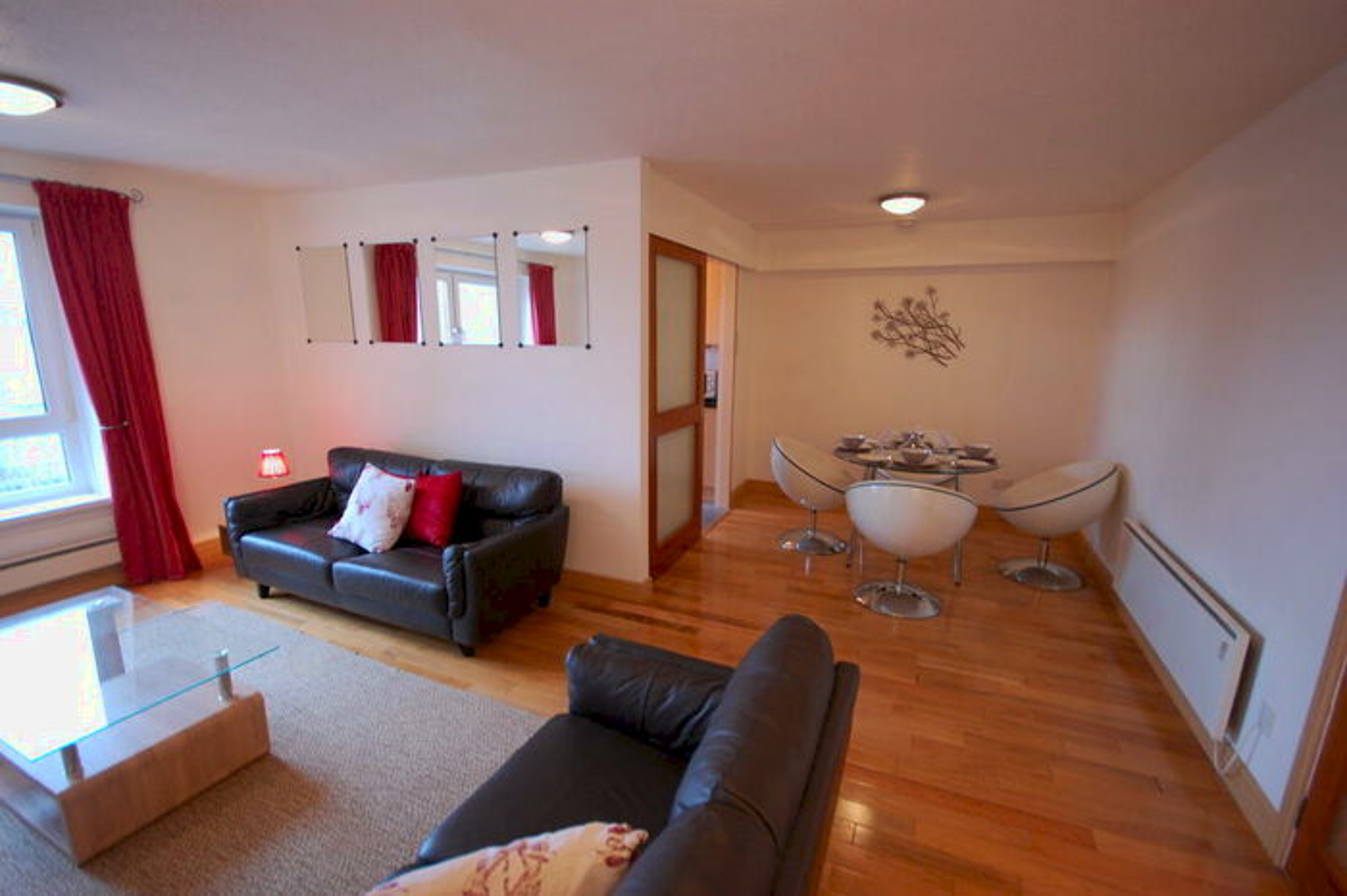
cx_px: 674
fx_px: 561
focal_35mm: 15
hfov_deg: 100.4
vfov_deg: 77.3
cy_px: 448
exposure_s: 1/20
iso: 800
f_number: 4
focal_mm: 10
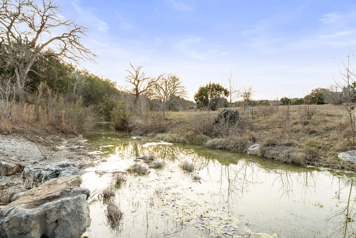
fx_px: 218
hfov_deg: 78.6
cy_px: 119
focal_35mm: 22
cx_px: 178
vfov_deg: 57.3
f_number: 11
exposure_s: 1/2.5
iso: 3200
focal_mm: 22
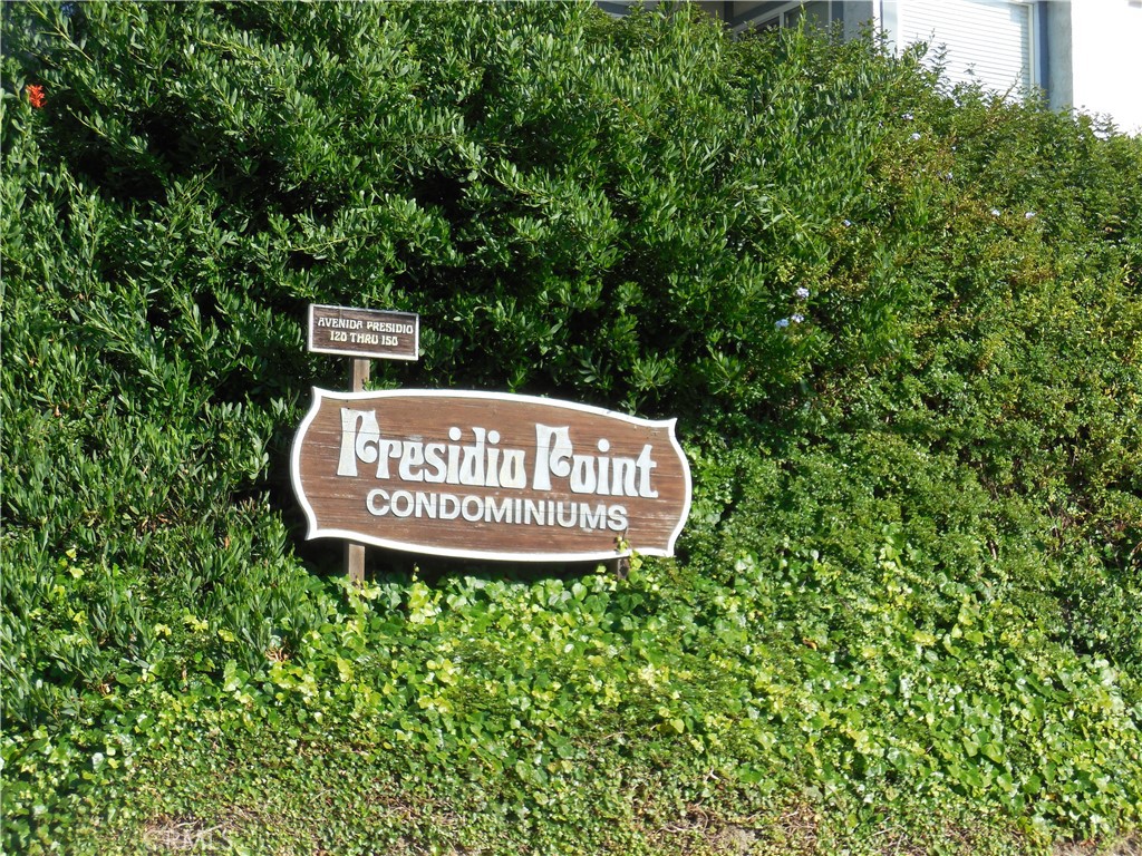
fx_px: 2672
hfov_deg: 24.1
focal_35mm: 81
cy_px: 428
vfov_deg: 18.2
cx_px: 571
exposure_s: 1/400
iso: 125
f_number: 4.6
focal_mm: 14.5
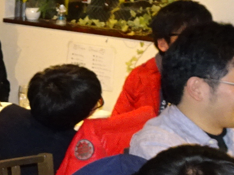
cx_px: -200
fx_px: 696
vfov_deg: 14.4
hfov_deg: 15.9
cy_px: 105
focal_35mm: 103
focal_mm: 4.1
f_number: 3.5
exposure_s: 1/30
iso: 800
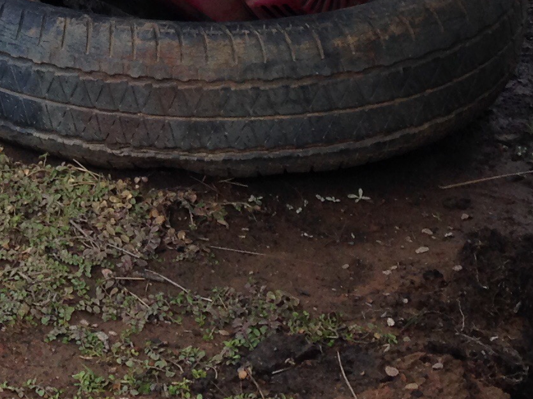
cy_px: -279
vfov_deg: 10.9
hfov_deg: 14.8
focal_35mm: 129
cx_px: -108
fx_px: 1986
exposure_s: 1/393
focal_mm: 4.12
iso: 50
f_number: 2.4
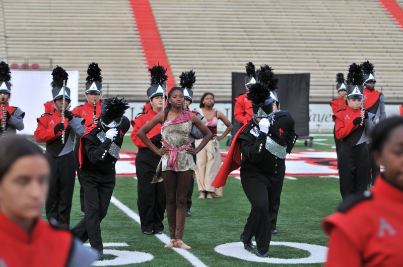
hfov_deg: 17.1
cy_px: 134
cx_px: 202
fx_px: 1341
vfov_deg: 11.4
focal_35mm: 120
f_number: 2.8
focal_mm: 80
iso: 200
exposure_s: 1/500
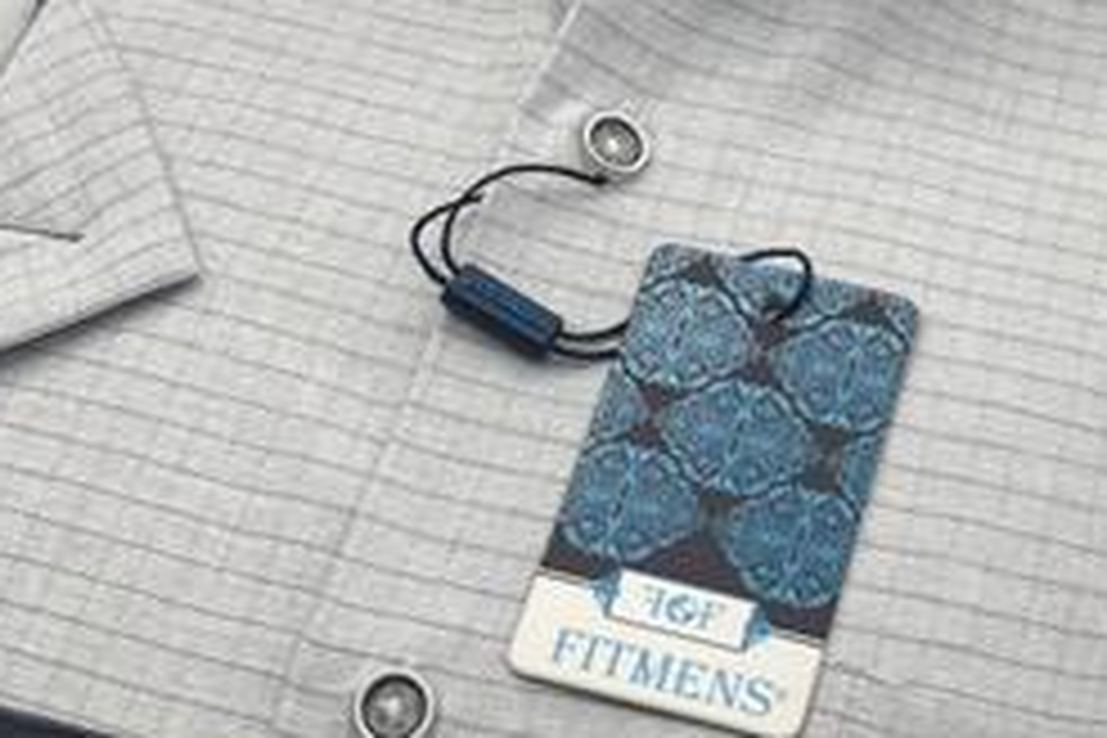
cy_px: -88
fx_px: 2798
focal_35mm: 91
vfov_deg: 14.6
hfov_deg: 22.3
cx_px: 675
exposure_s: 1/122
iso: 25
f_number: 2
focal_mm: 6
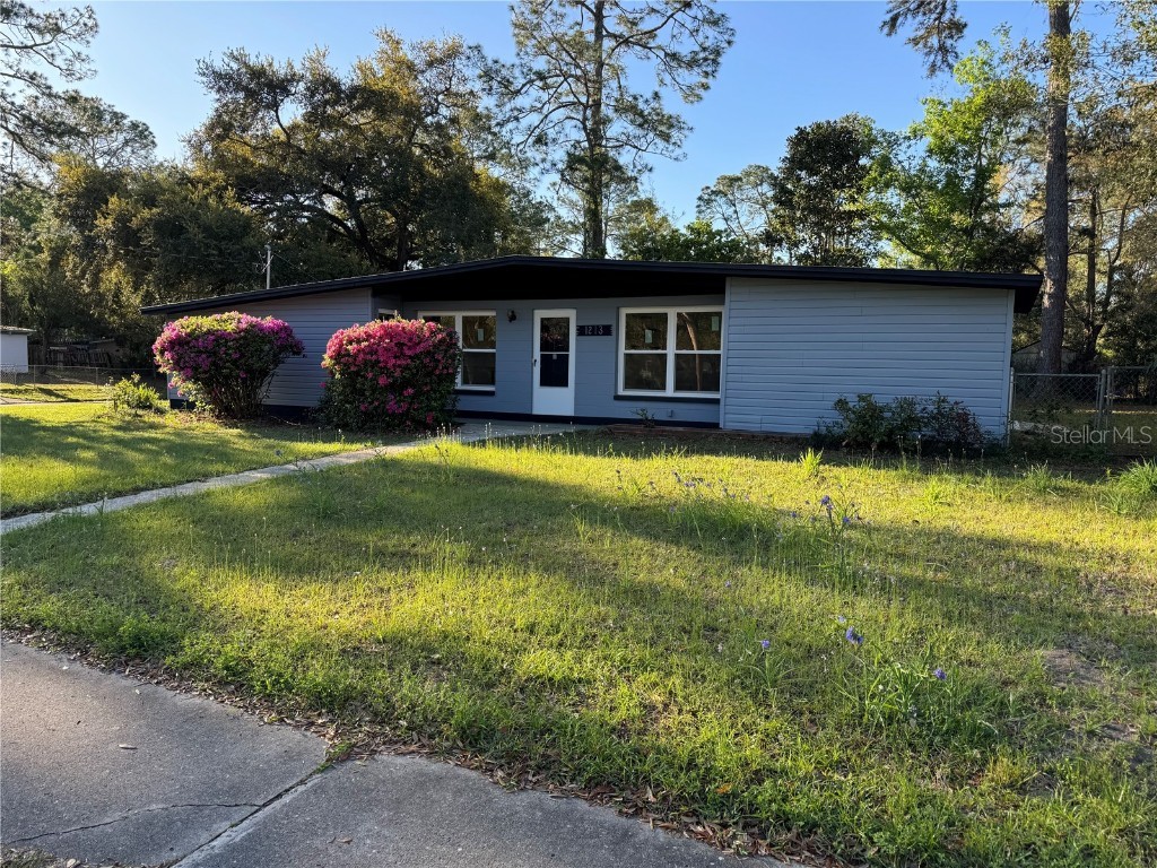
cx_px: 578
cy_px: 434
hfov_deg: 71.6
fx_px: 802
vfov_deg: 56.8
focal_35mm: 24
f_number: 1.78
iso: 80
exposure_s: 1/671
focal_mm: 6.76
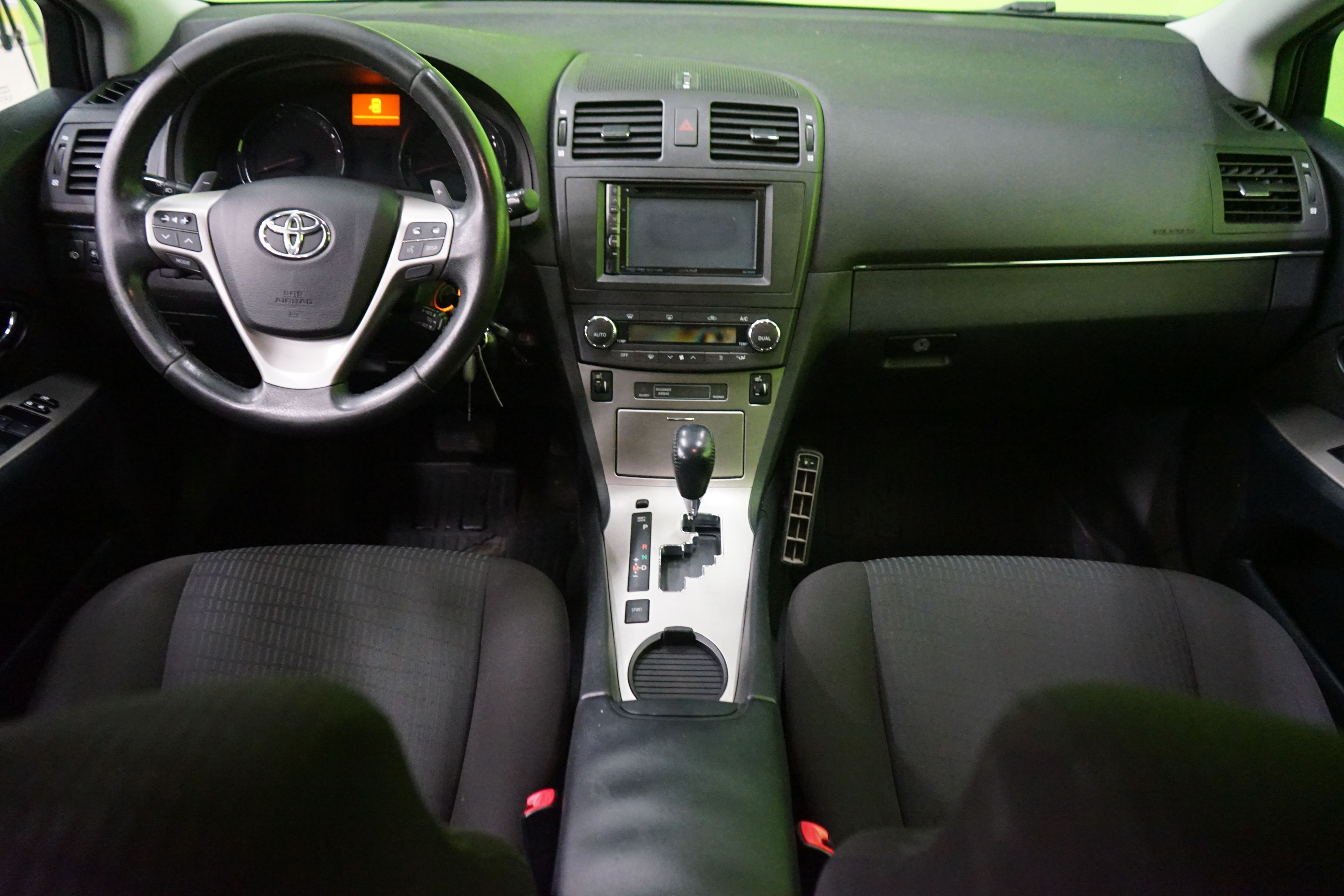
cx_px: 672
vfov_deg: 46.4
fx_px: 1045
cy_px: 448
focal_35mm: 28
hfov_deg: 65.5
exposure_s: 1/20
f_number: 3.5
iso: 6400
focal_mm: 28
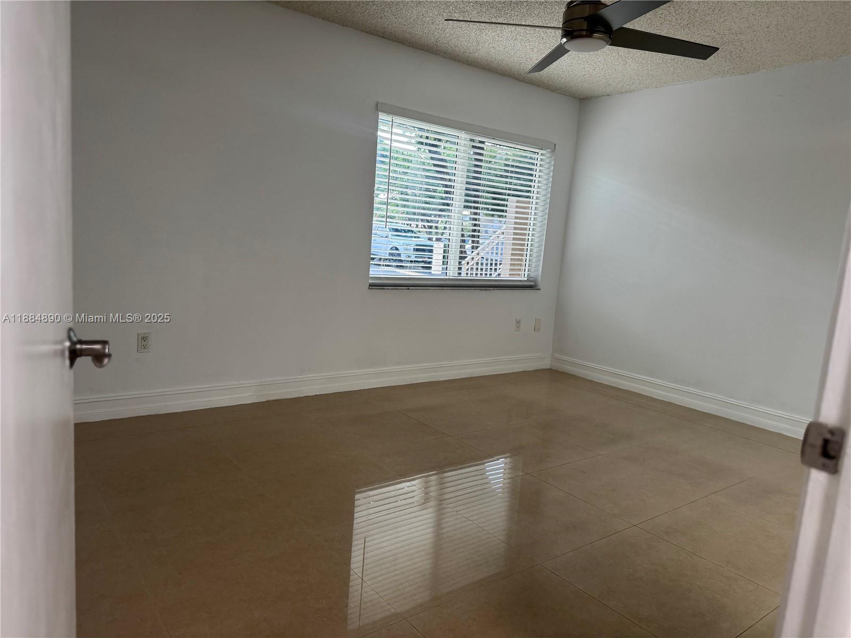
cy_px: 319
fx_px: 590
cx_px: 426
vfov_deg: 56.8
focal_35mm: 24
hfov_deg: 71.6
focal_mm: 6.76
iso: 200
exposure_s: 1/120
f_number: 1.78
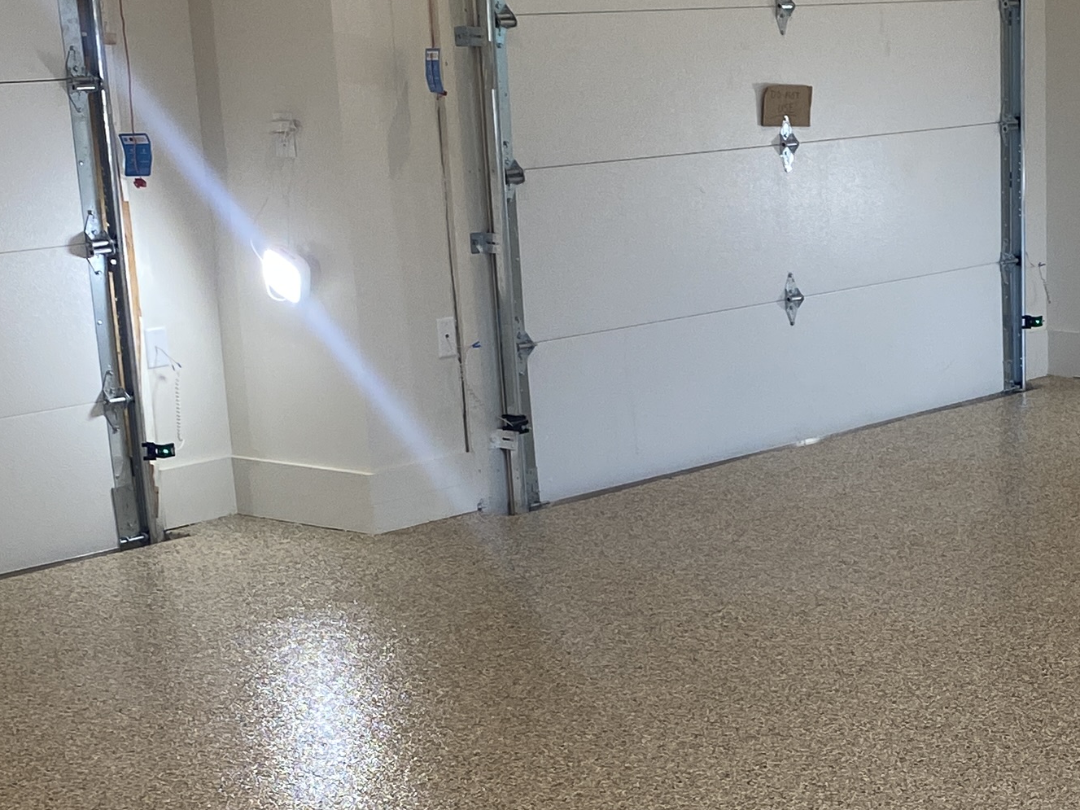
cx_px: 1008
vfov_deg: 18.3
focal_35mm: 79
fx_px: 2465
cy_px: 747
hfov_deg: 23.9
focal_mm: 4.25
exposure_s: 1/120
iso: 100
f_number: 1.8
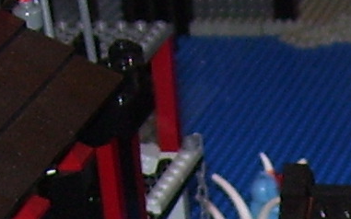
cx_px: 585
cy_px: 644
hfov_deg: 8.8
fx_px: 2209
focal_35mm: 231
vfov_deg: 5.4
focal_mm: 6
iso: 80
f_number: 2.7
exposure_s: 1/60
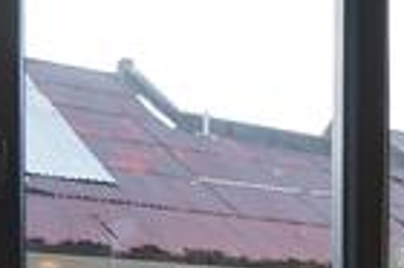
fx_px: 988
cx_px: 825
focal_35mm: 88
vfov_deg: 14.6
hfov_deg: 16.8
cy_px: 383
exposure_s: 1/15
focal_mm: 20.5
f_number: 7.1
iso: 100
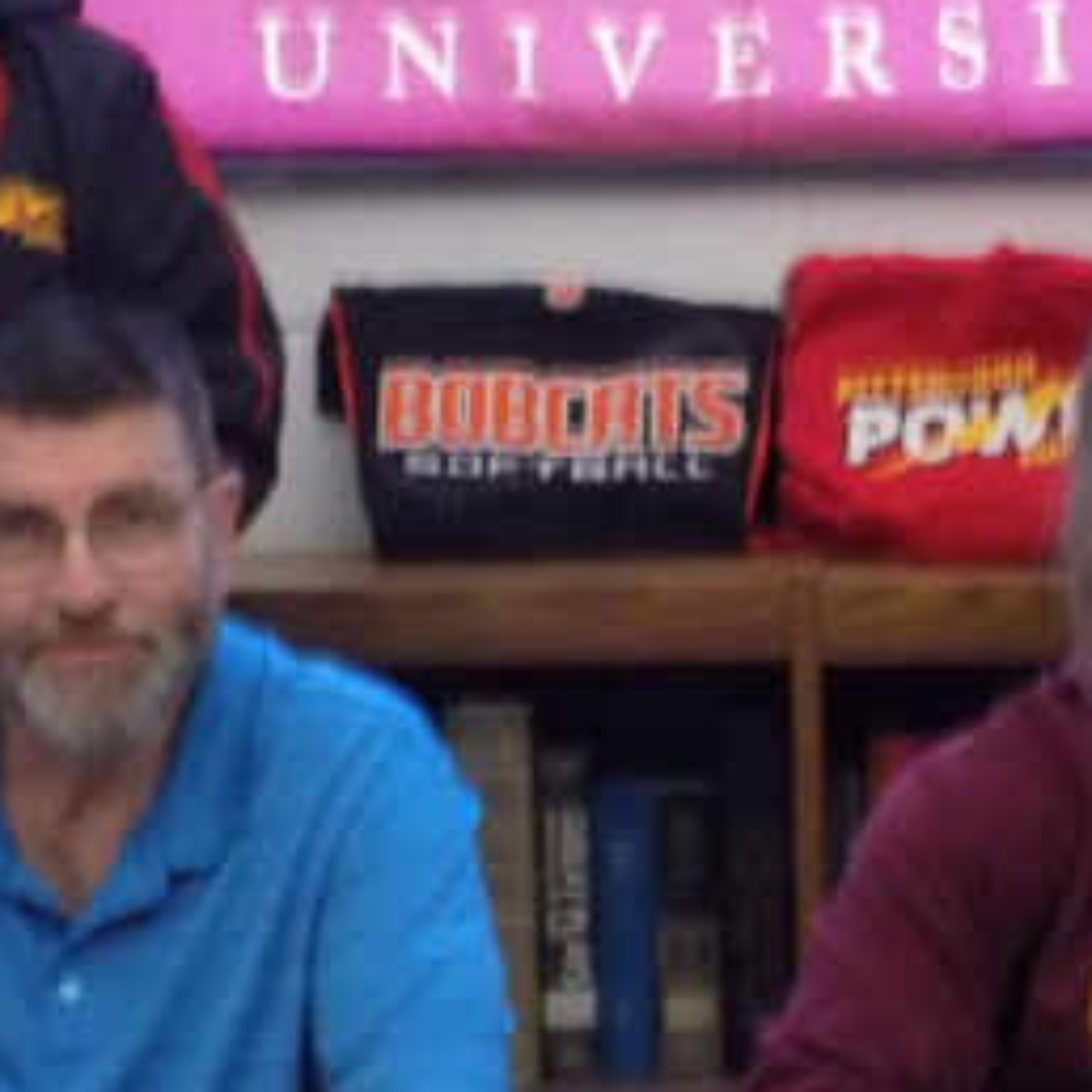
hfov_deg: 9.4
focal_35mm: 187
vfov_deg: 9.3
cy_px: 872
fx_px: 6674
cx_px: 622
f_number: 3.9
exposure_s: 1/20
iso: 400
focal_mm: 9.3
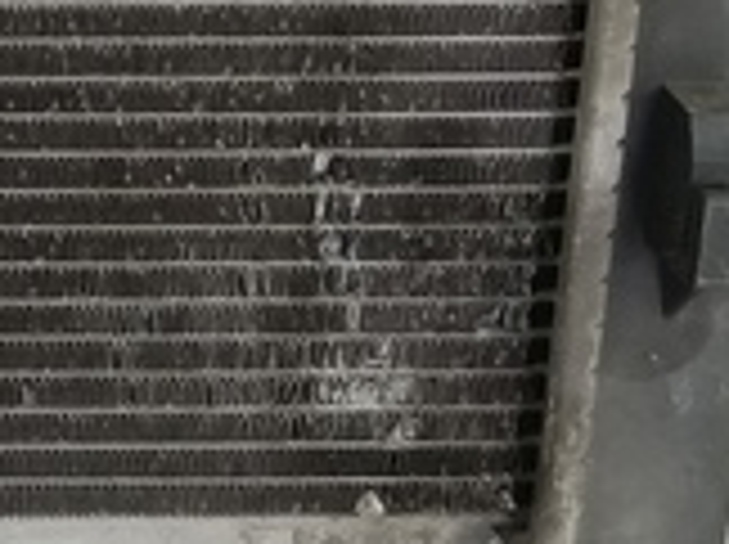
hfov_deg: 10.3
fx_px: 3596
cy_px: -486
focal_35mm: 171
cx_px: -918
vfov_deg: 8.3
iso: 150
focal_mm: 4.11
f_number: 1.6
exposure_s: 1/50
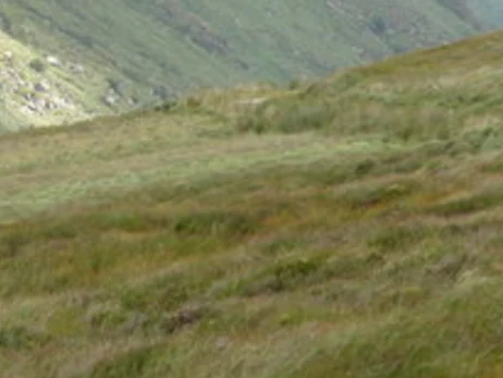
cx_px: -183
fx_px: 7880
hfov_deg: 3.6
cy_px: 125
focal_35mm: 542
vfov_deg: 2.7
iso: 50
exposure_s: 1/160
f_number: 4
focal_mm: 28.9
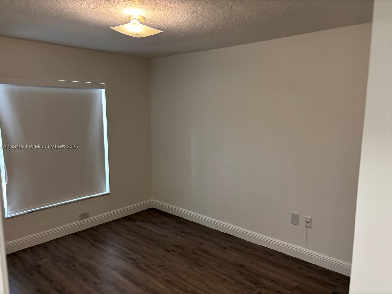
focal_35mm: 26
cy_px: 147
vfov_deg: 53.1
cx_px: 196
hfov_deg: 67.3
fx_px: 294
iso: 200
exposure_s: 1/60
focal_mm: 5.96
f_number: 1.6
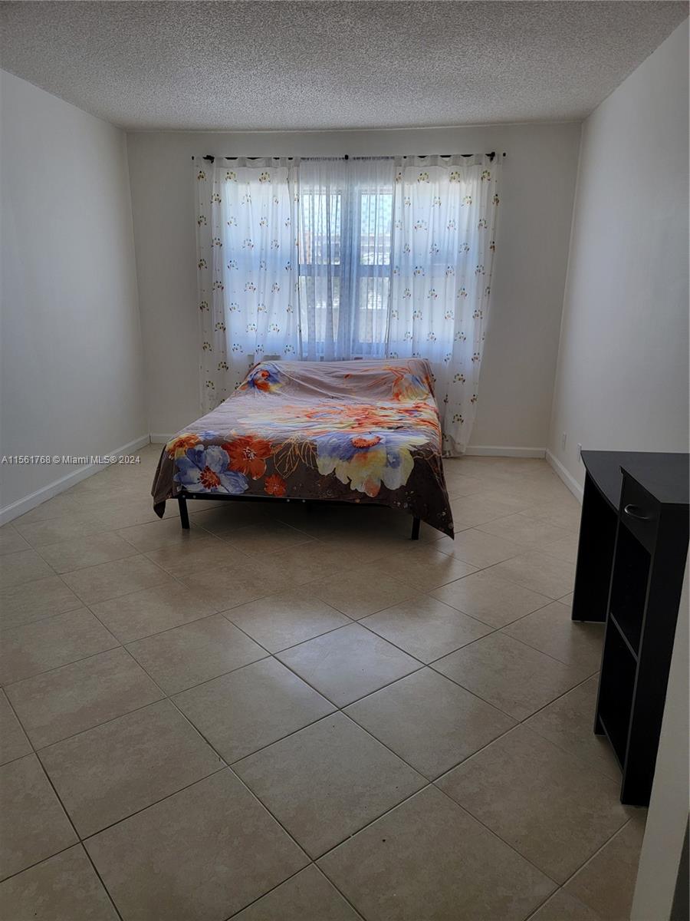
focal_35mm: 24
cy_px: 460
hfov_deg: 56.8
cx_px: 345
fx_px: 638
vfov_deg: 71.6
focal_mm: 6.7
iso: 80
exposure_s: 1/120
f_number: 1.8
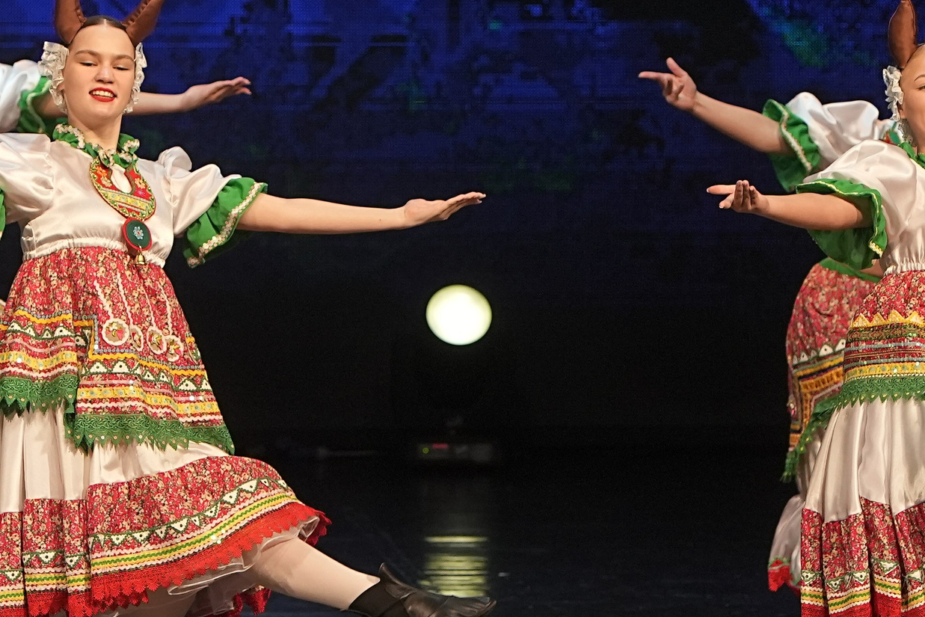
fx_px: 8351
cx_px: 532
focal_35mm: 325
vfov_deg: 4.2
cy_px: 240
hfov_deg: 6.3
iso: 2000
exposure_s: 1/400
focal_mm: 105
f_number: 4
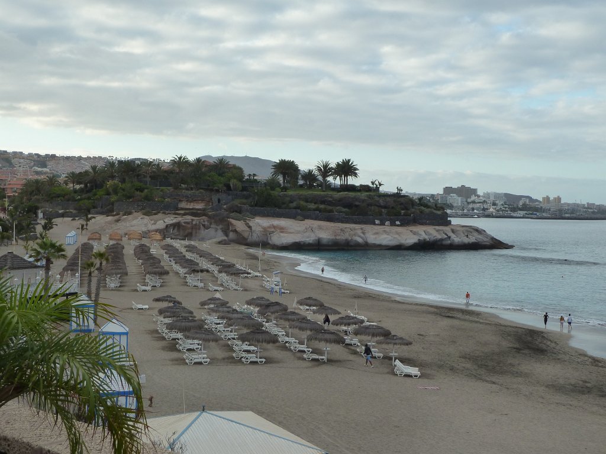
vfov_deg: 30.3
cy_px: 227
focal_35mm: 48
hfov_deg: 39.7
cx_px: 303
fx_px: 840
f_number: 4
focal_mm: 7.9
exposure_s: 1/200
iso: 125
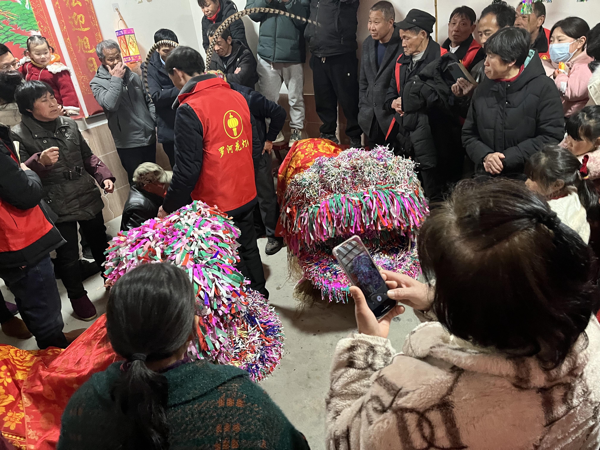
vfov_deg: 53.1
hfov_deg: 67.3
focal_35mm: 26
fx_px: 451
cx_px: 300
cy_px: 225
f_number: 1.6
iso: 800
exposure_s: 1/30
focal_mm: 5.1
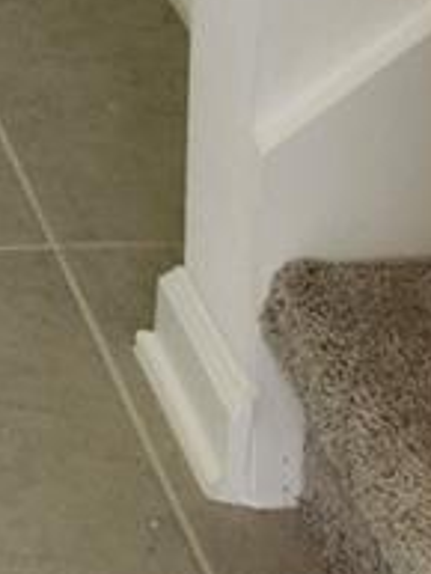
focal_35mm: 143
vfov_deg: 10.6
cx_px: -666
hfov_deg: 9.1
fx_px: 2371
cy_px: -1023
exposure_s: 1/180
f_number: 1.8
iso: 50
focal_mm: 5.54
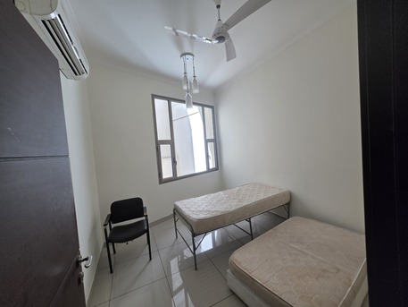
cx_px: 204
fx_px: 153
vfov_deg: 89.9
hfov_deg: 106.2
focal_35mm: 13
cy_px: 154
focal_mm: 2.2
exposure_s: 1/100
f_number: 1.9
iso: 80
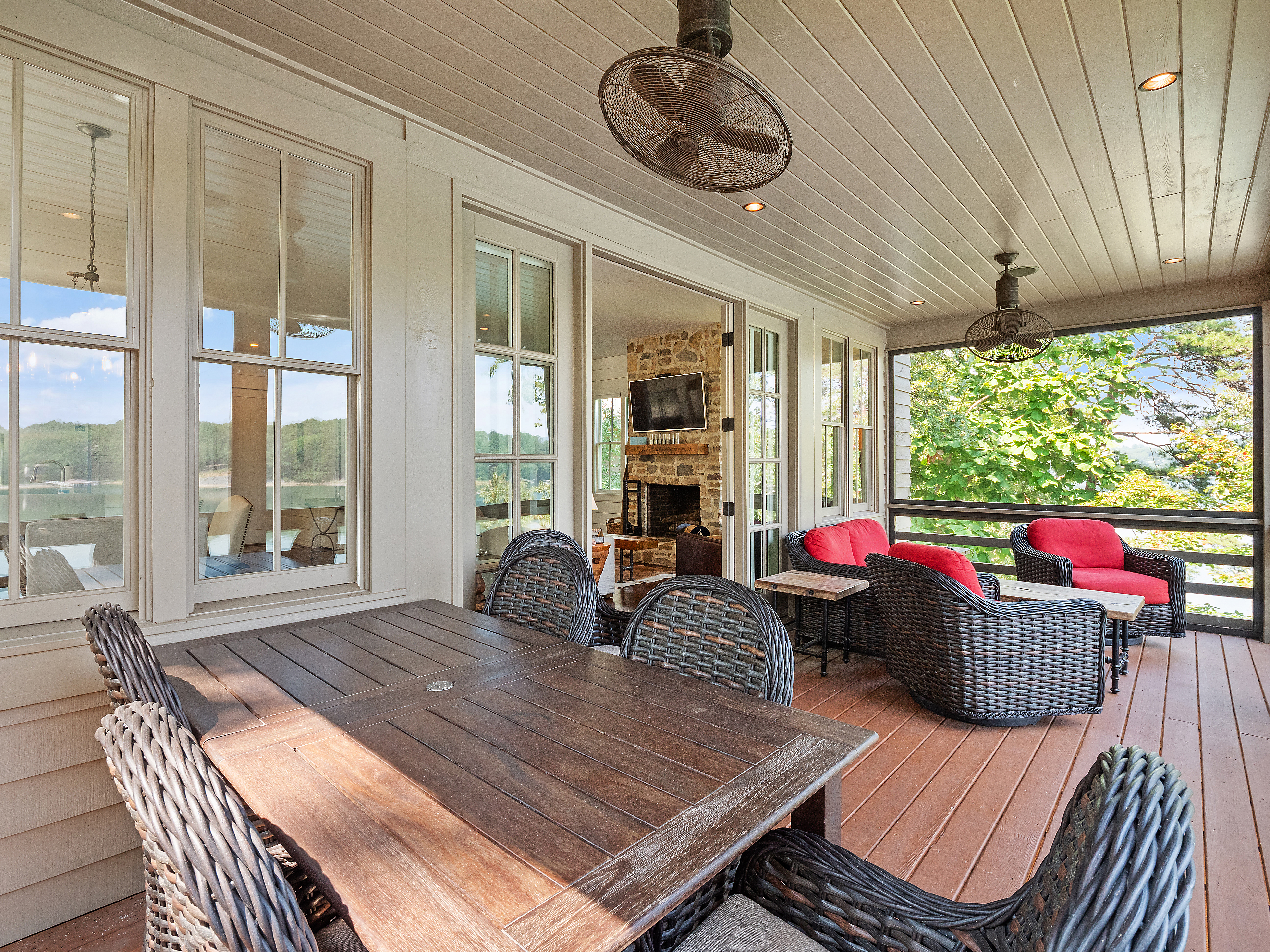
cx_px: 635
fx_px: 587
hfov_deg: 94.5
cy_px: 476
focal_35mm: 16
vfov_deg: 78.1
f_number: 5.6
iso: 400
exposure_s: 1/30
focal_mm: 8
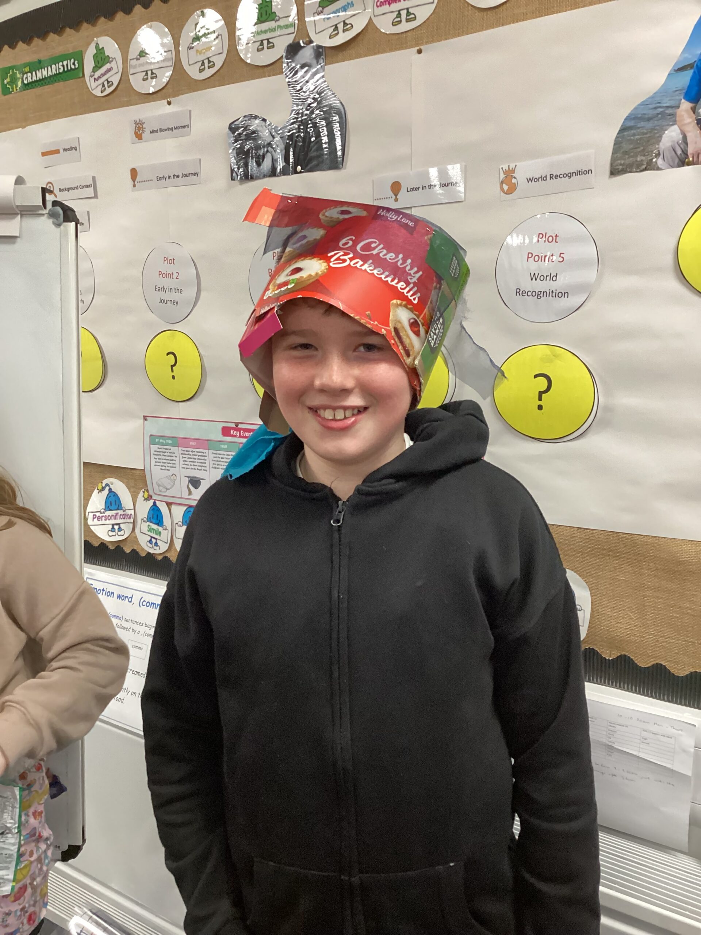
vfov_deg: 58.4
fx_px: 837
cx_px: 350
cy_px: 468
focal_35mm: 31
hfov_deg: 45.4
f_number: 2.4
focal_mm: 3.3
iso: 250
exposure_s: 1/60
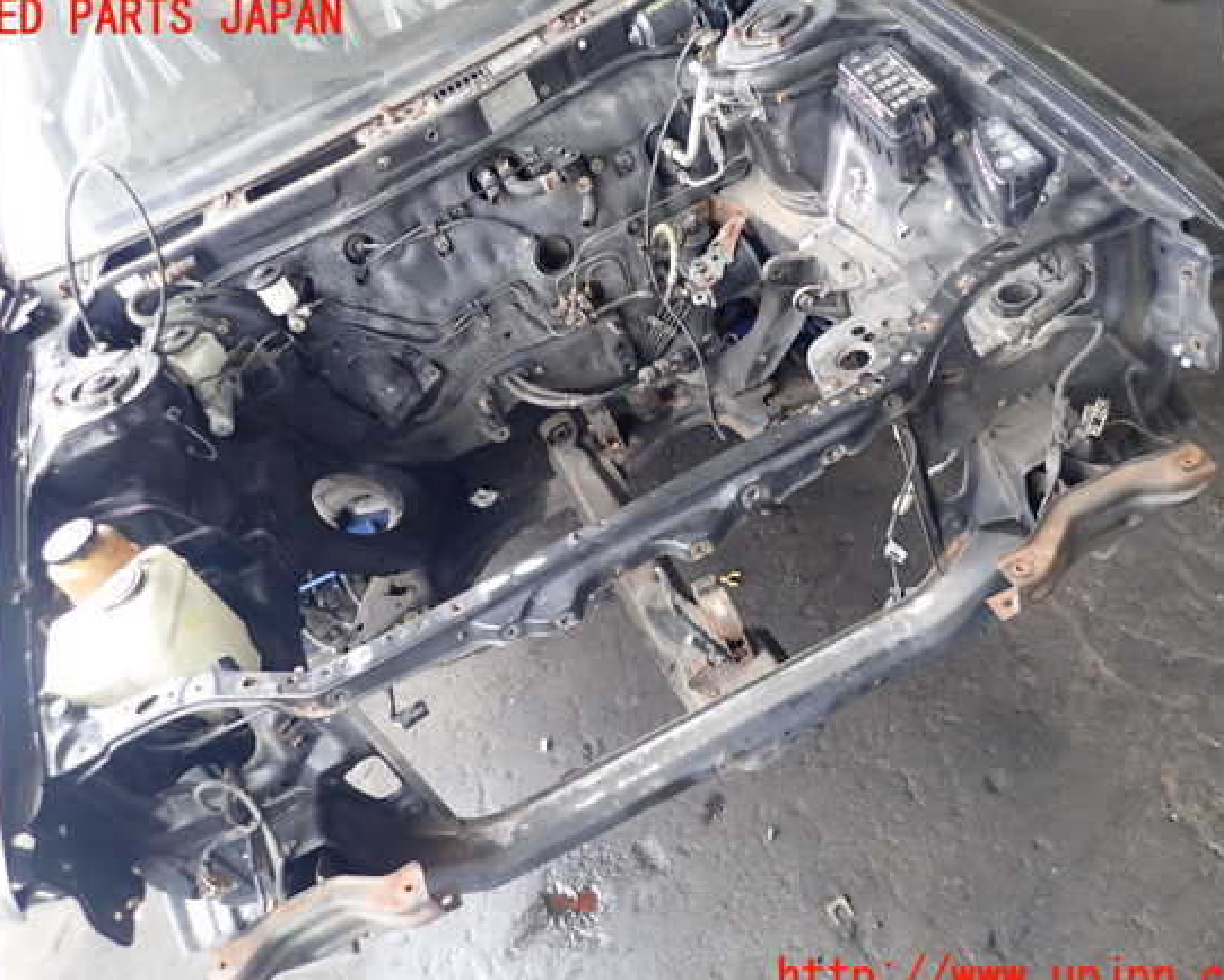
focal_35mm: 27
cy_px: 499
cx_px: 610
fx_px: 978
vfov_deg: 53.2
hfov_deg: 64.1
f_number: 2
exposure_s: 1/30
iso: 320
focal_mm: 4.5
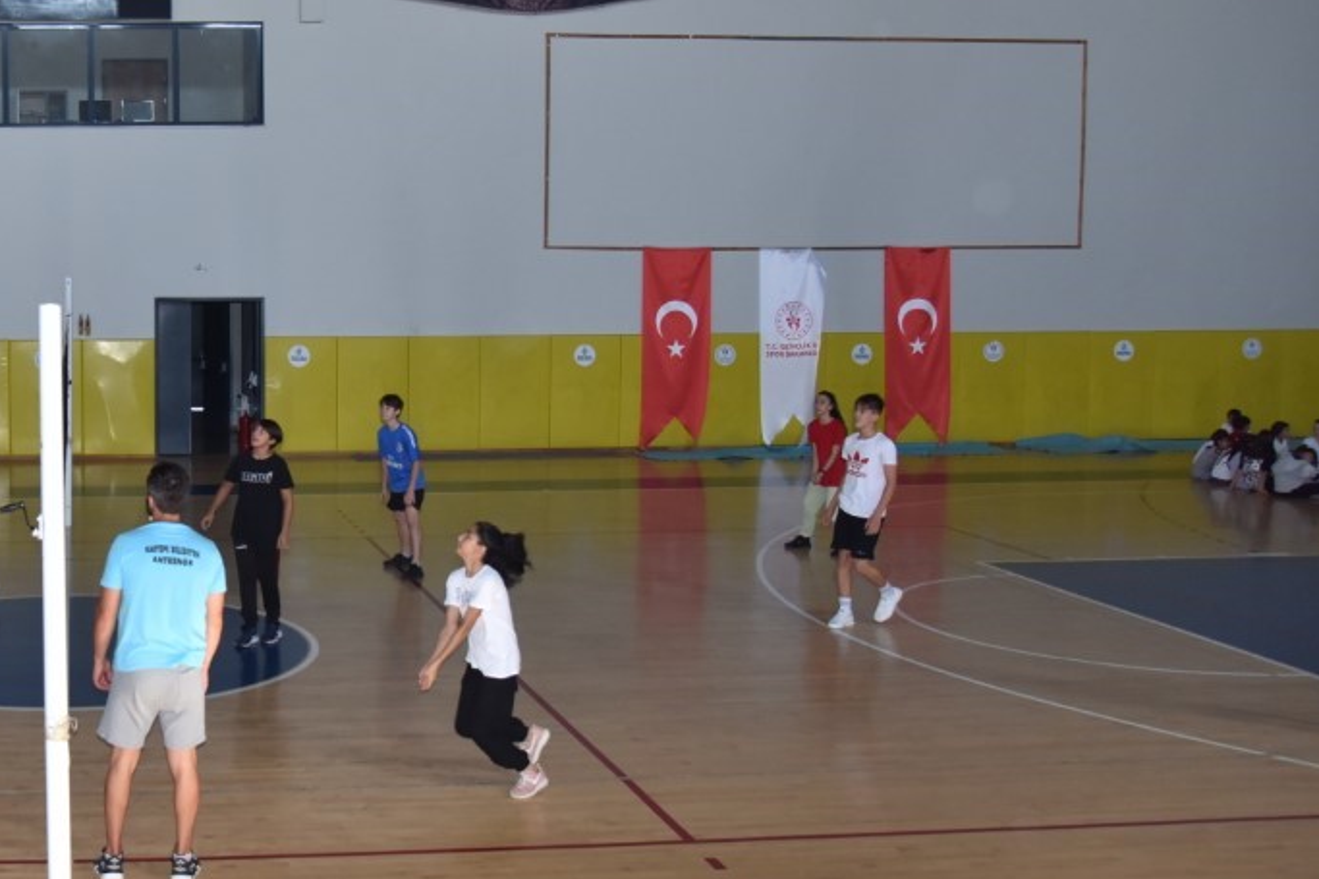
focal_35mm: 45
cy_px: 392
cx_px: 135
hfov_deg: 40.4
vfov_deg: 29.8
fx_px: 1648
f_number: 5
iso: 1000
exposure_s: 1/250
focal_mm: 24
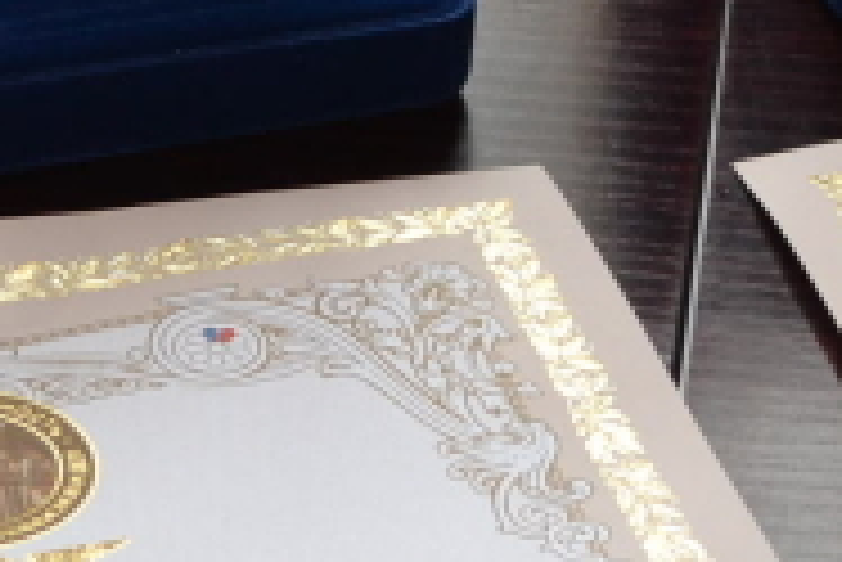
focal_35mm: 245
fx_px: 5735
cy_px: 294
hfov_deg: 8.4
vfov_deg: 5.6
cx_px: 684
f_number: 4.8
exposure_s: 1/60
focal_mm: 32
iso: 400
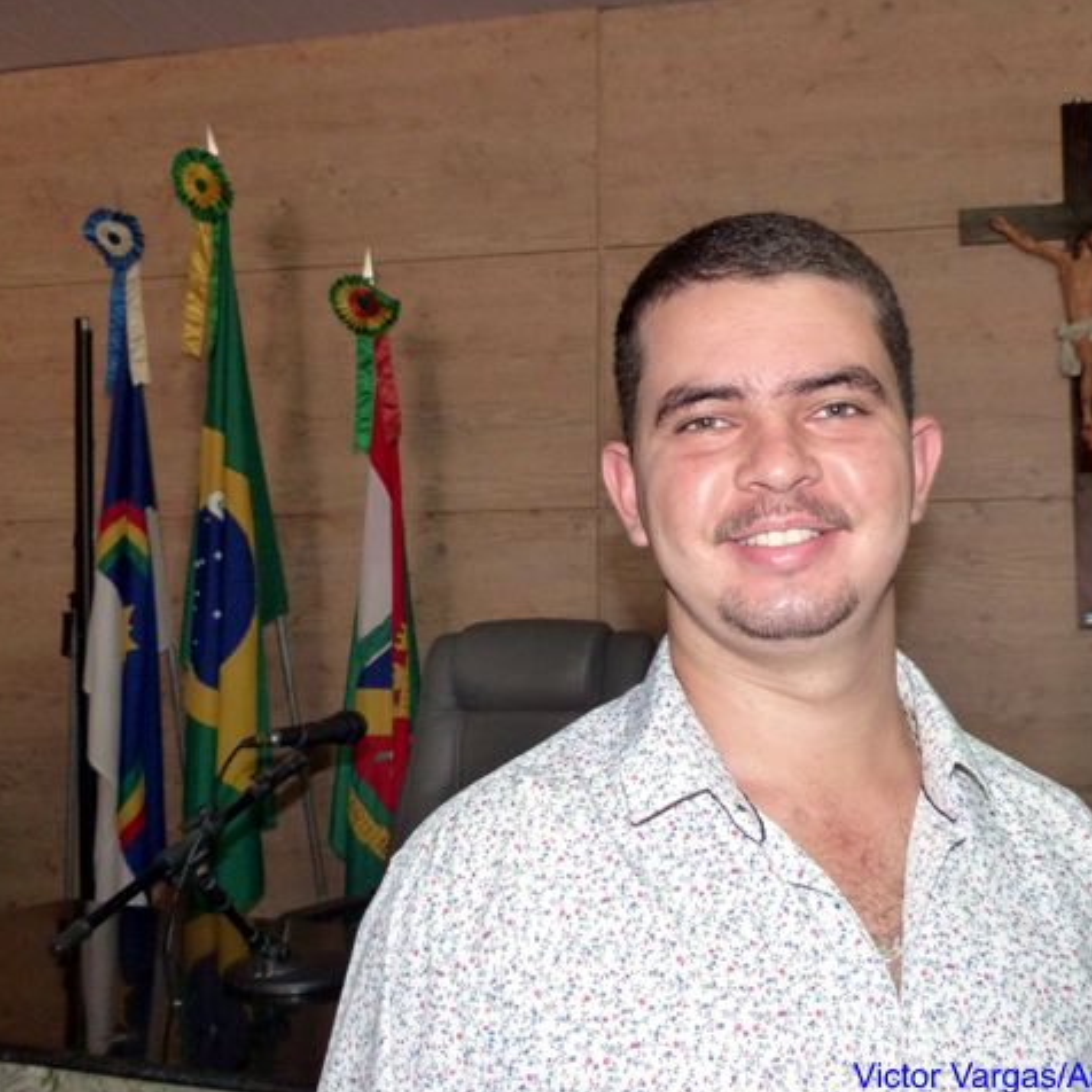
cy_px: 546
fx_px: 1356
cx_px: 567
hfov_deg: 43.9
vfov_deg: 43.9
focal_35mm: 38
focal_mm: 5.7
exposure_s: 1/60
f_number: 2.8
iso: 400
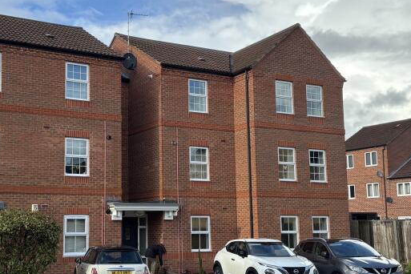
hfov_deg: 36.6
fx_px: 616
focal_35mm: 54
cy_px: 150
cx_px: 153
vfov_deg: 25.0
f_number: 1.6
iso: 50
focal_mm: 5.96
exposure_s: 1/1876
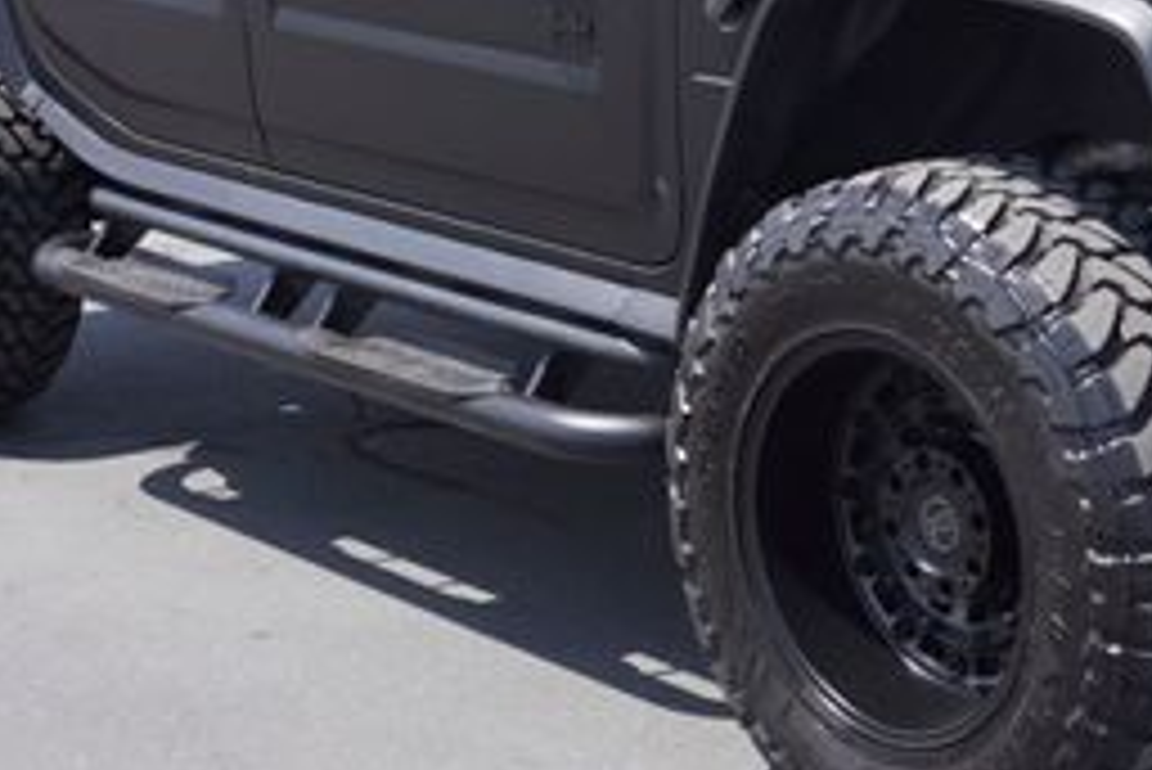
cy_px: 95
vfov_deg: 15.1
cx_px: 927
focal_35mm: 90
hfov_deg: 22.3
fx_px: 2882
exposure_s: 1/160
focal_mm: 24
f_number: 7.1
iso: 100
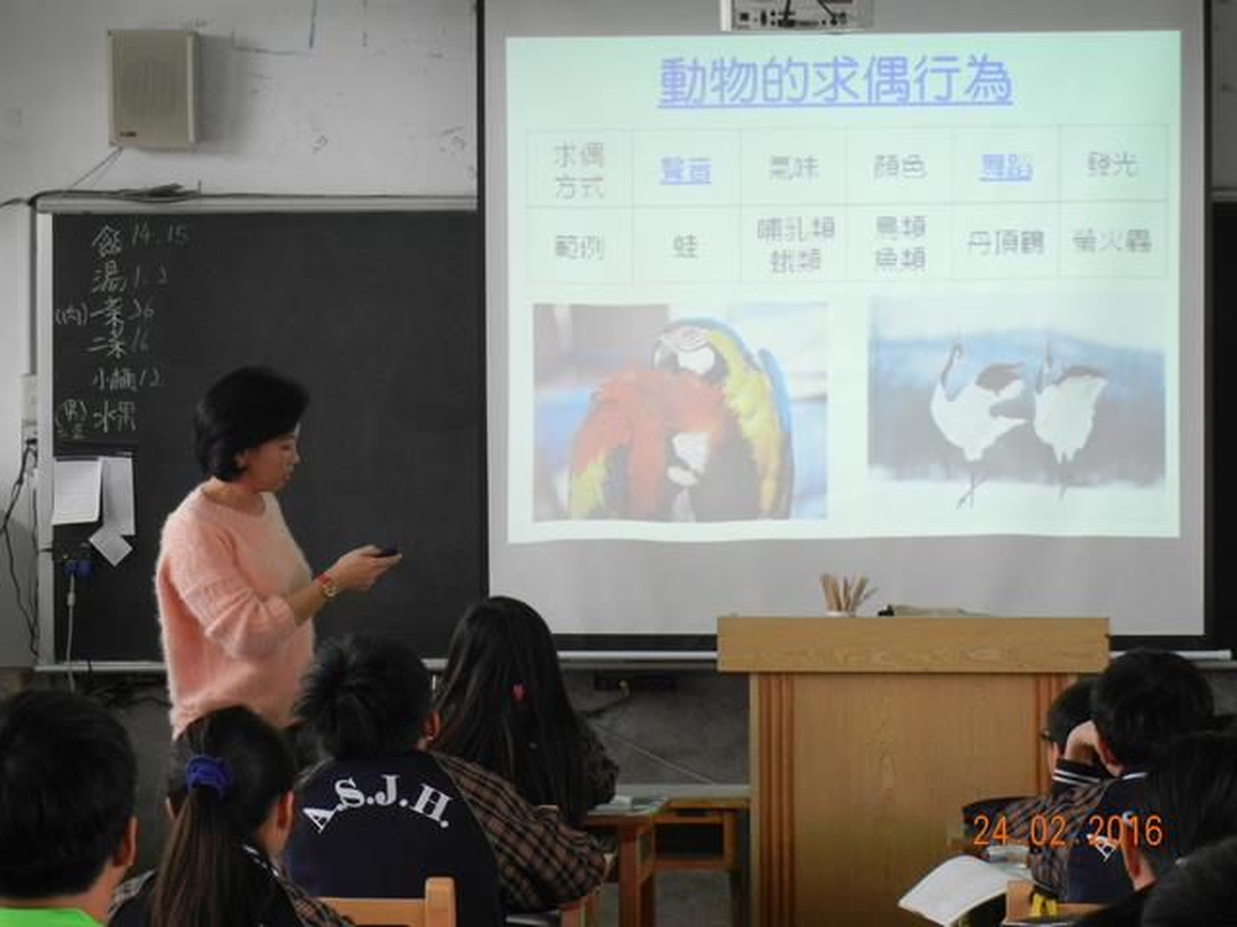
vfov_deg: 14.5
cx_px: 618
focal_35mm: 102
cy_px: 464
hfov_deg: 19.3
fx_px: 3645
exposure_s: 1/38
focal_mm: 18.3
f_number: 4.5
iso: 640
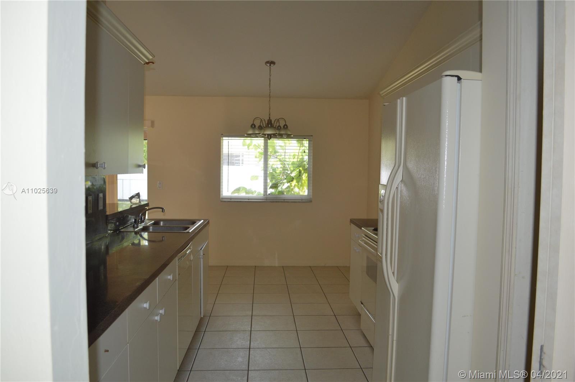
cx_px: 288
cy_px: 191
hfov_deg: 67.4
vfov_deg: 47.8
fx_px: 431
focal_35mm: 27
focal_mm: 18
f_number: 4
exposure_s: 1/80
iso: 400
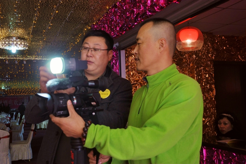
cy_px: 82
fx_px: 287
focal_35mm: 42
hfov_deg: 46.4
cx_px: 123
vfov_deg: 31.8
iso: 320
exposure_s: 1/50
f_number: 5.6
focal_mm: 28
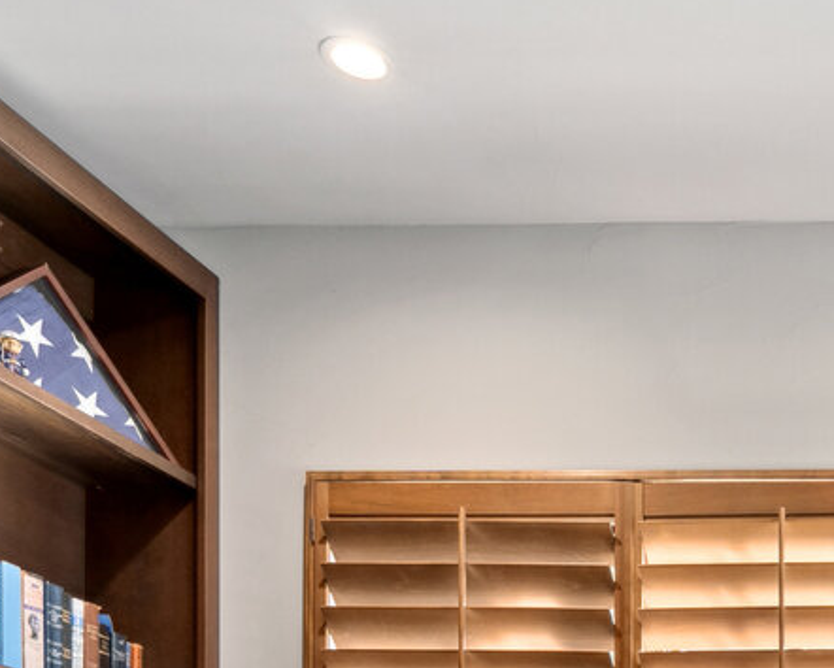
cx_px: 1064
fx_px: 1358
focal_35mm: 55
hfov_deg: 28.5
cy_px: 1010
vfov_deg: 22.5
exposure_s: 1/10
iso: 320
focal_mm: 16
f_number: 7.1
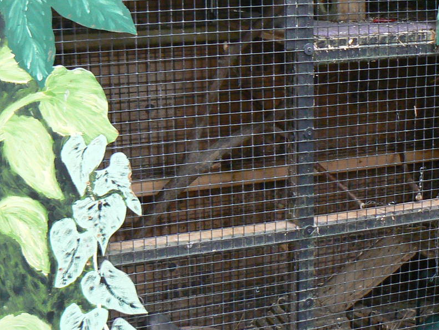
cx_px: 267
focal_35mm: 73
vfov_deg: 20.1
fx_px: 926
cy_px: 102
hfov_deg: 26.6
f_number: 2.8
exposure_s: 1/30
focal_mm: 6
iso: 200
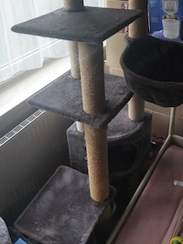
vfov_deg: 49.8
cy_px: 69
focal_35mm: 36
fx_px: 254
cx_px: 98
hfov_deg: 39.6
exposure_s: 1/100
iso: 50
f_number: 1.8
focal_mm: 5.23
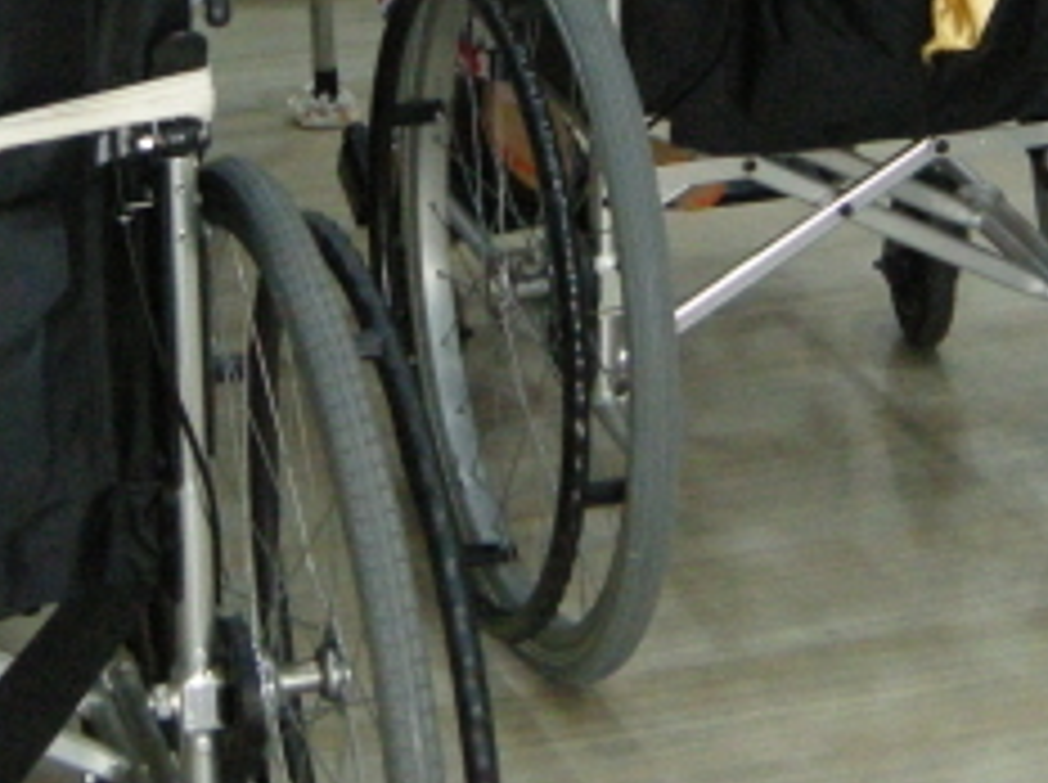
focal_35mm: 143
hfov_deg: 13.8
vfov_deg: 10.1
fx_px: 4323
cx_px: 666
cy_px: -279
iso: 416
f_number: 2.7
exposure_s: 1/125
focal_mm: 7.5
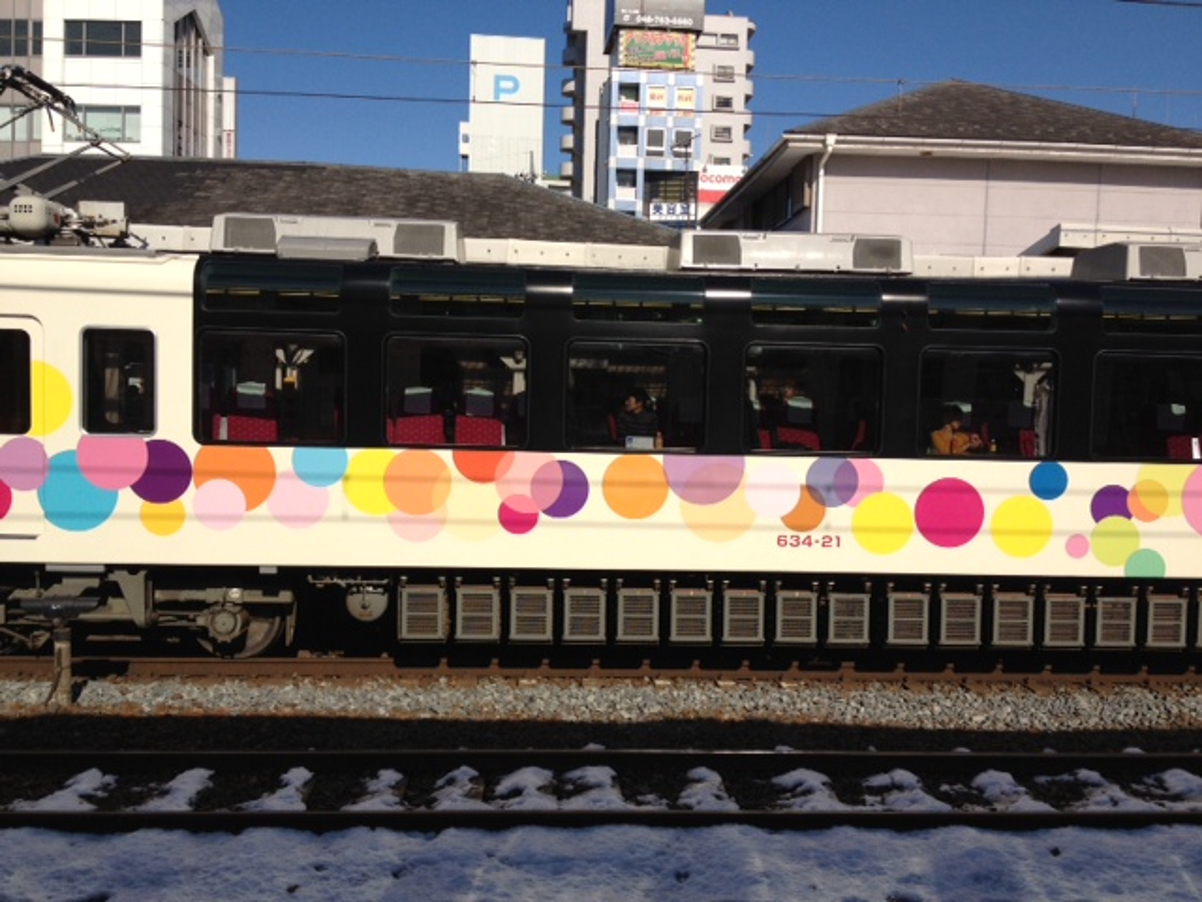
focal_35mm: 35
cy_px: 451
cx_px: 601
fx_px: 1215
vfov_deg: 40.7
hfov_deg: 52.6
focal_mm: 4.28
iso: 64
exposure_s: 1/2907
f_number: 2.4
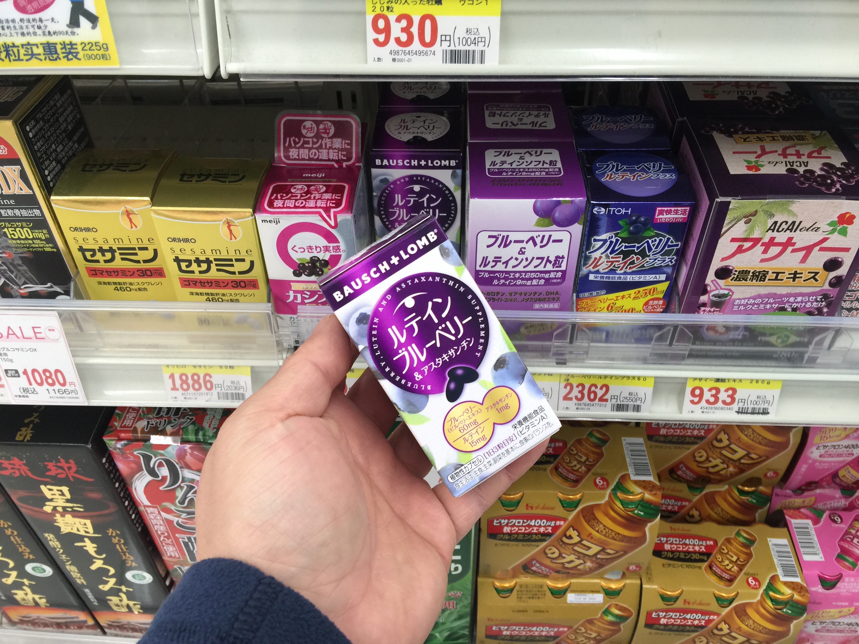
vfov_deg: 48.2
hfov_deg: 61.7
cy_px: 322
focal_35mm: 29
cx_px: 430
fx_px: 720
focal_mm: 4.15
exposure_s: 1/30
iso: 40
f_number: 2.2
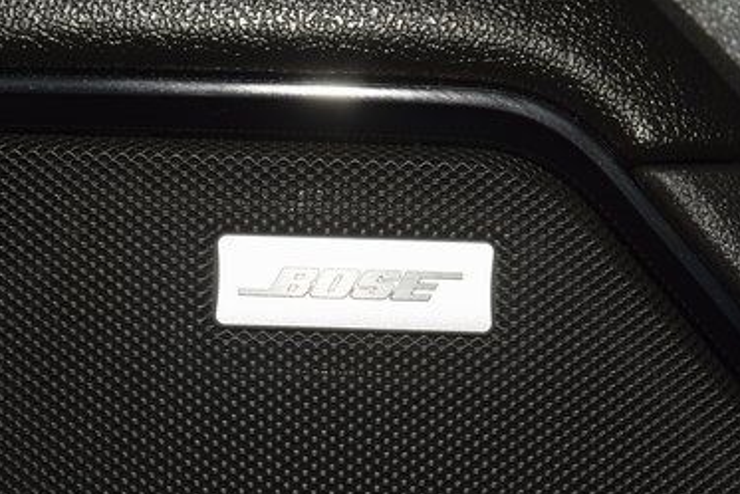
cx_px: 379
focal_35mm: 180
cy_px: 295
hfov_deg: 11.4
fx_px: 3701
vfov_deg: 7.6
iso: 100
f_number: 8
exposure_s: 1/125
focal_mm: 70
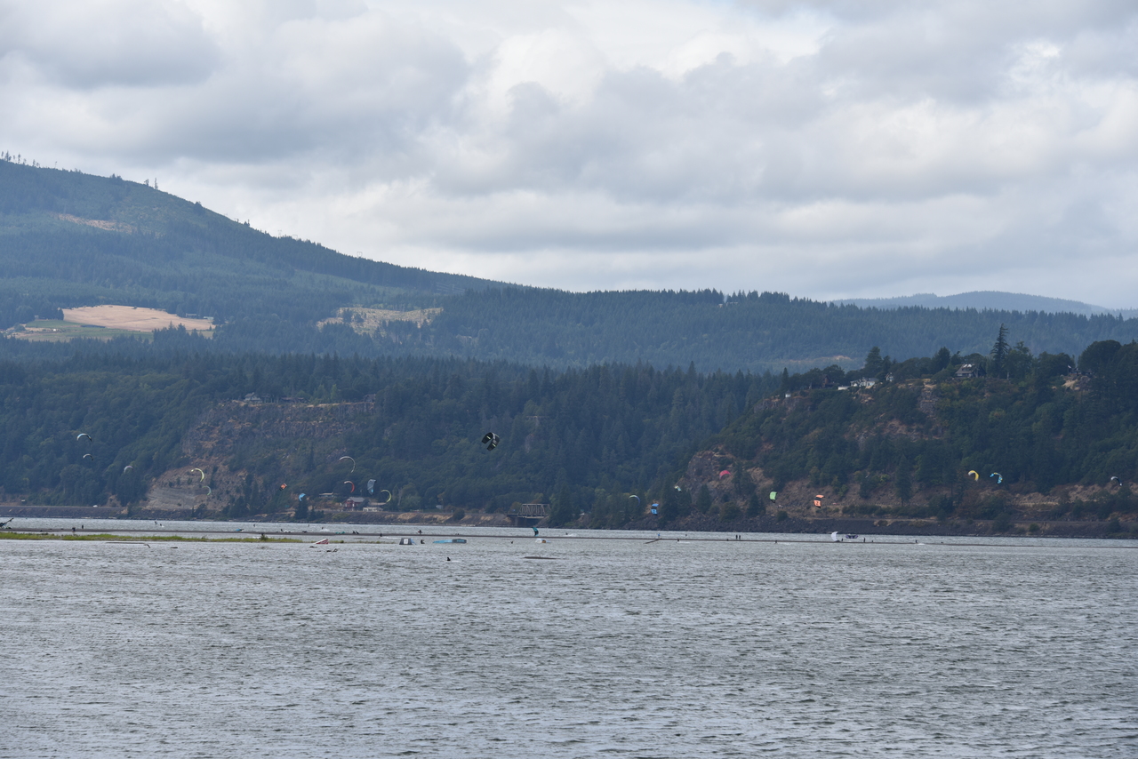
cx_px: 569
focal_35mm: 100
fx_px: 3162
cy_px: 380
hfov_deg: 20.4
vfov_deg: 13.7
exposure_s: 1/320
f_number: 9
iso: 100
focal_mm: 100
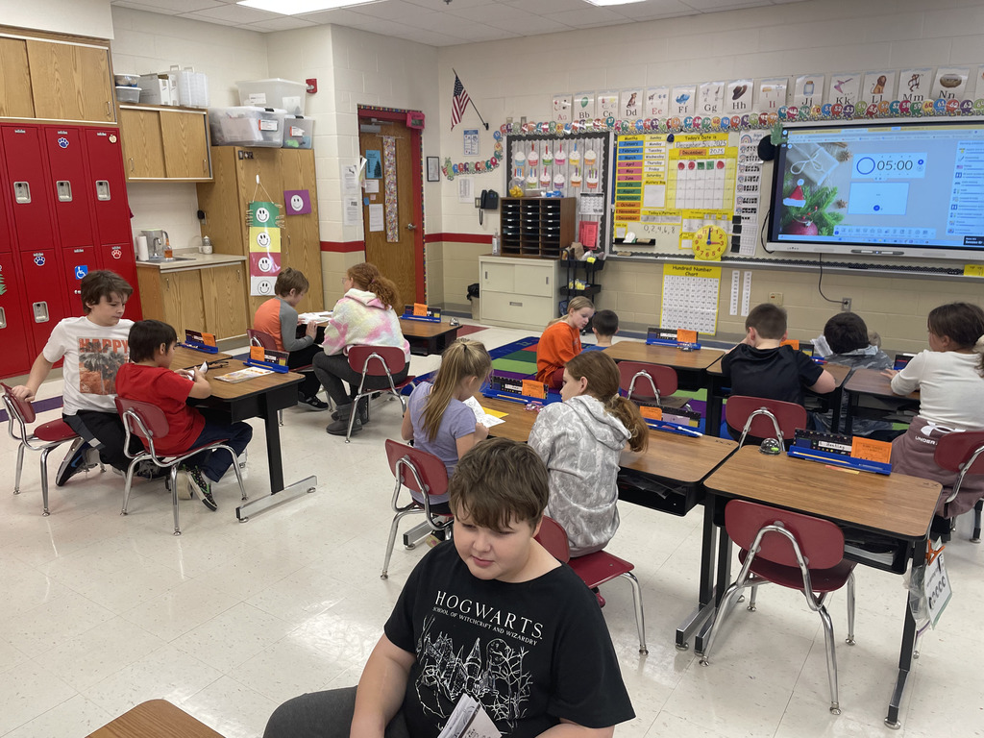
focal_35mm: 26
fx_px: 739
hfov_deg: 67.3
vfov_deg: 53.1
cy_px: 369
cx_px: 492
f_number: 1.6
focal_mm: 4.2
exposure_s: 1/120
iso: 125
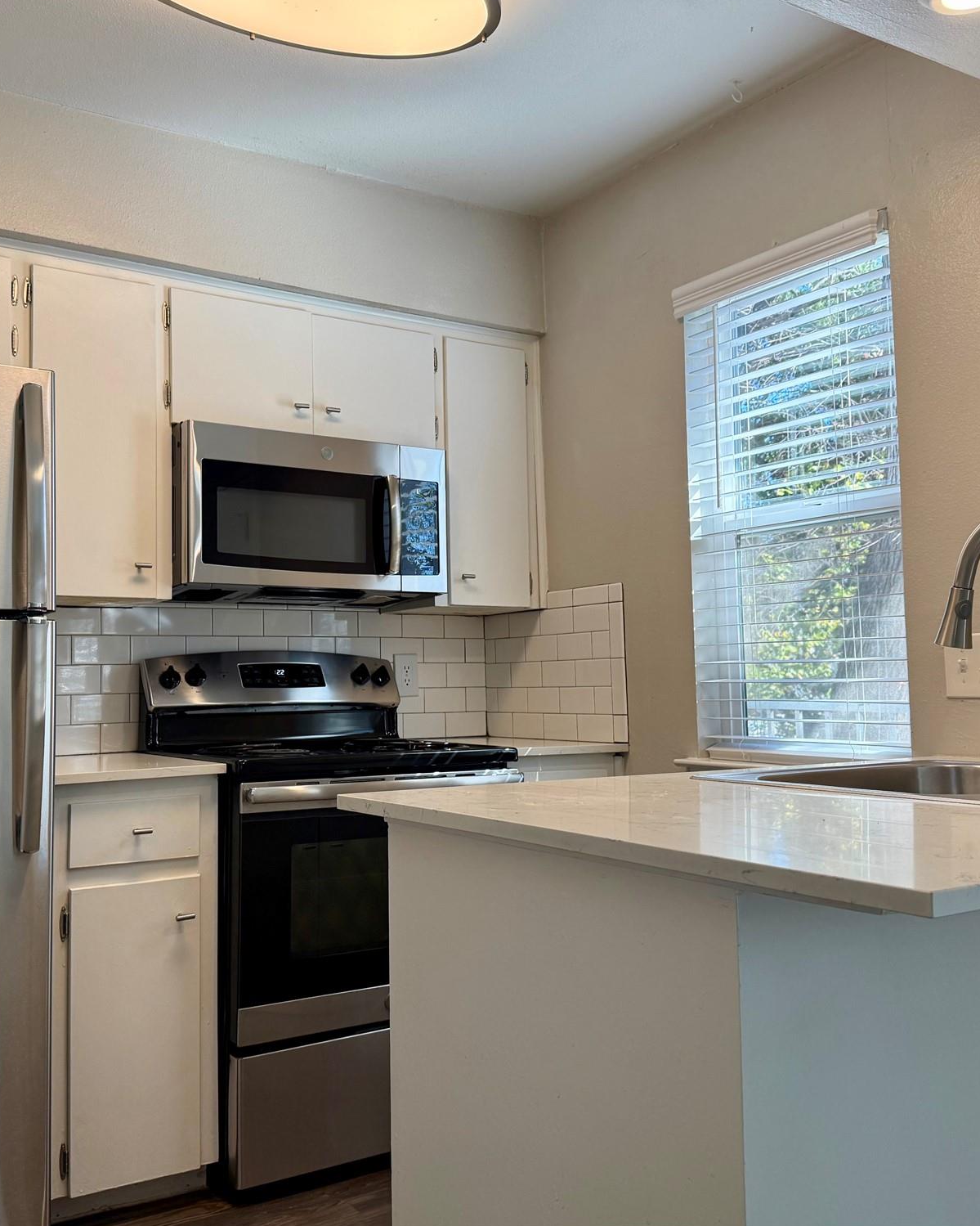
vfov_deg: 55.7
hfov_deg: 45.6
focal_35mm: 32
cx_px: 406
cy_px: 602
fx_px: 1160
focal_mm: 6.76
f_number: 1.78
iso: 100
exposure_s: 1/236
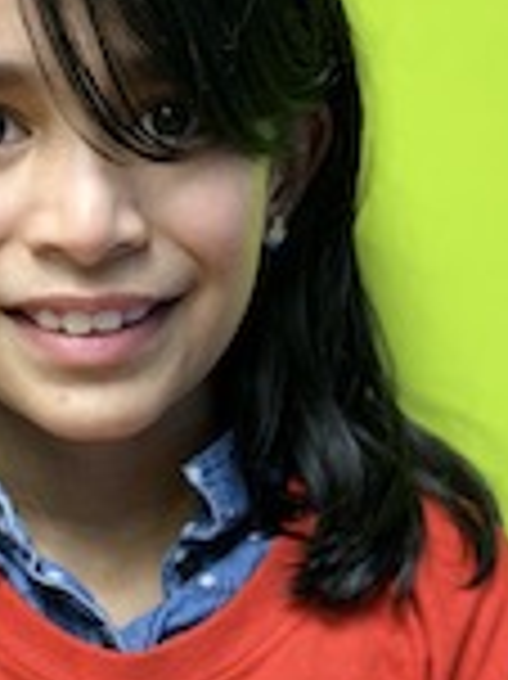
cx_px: 81
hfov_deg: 21.0
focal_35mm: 69
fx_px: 1352
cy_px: 491
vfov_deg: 27.9
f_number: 1.8
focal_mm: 4.25
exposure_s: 1/60
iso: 250
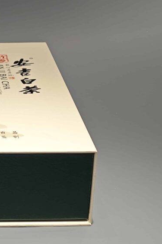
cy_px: 120
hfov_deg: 10.2
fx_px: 898
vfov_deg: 15.4
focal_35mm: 133
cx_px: -30
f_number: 2
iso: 80
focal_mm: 10.1
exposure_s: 1/100
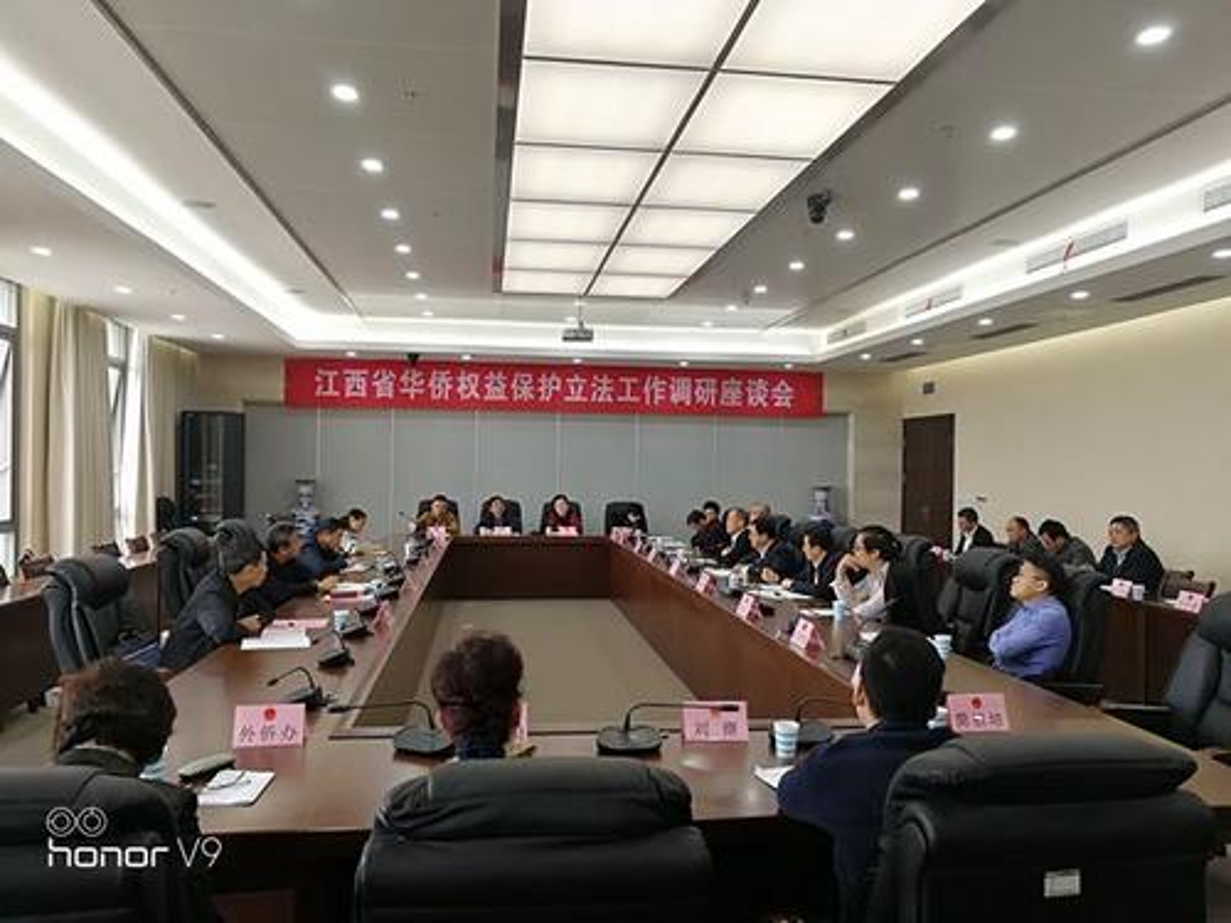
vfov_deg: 51.4
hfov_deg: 65.3
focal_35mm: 27
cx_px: 616
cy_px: 462
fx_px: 960
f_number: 2.2
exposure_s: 1/50
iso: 125
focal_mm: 3.84
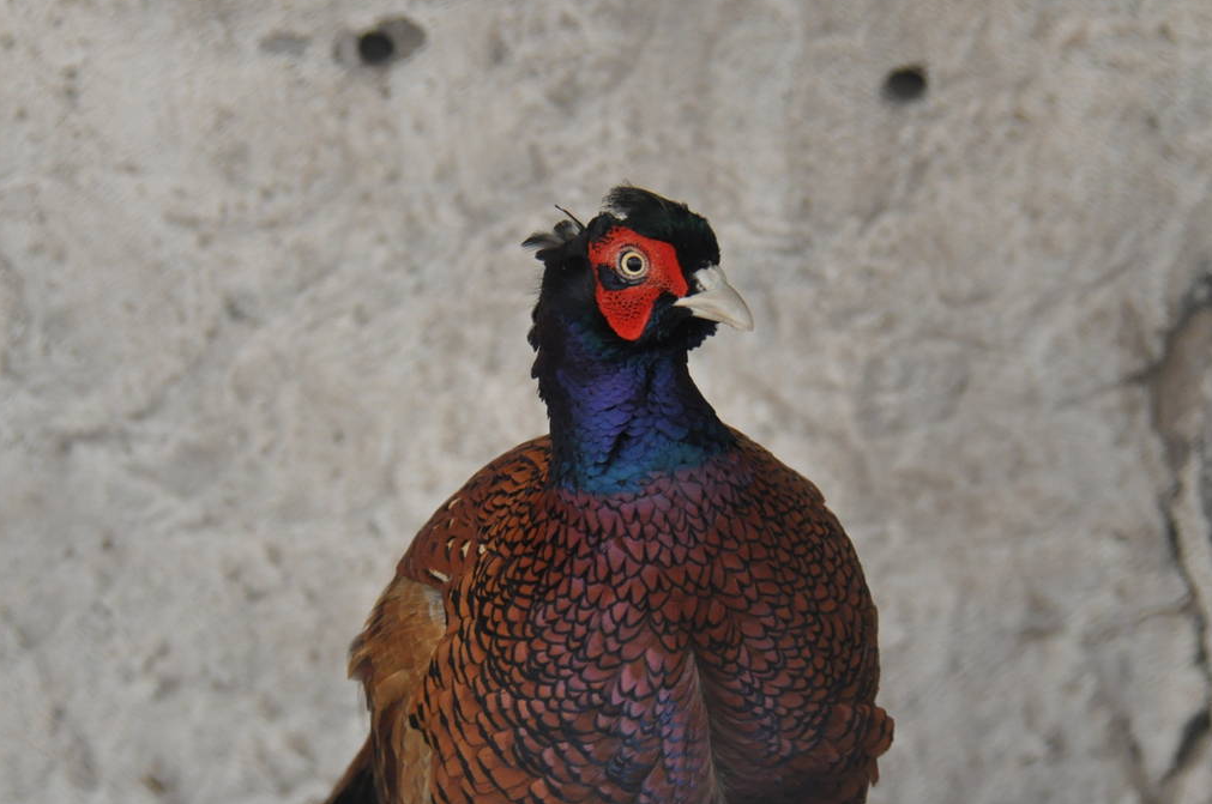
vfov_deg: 5.1
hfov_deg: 7.8
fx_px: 8942
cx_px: 621
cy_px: 600
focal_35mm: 266
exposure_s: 1/160
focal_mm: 112
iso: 1000
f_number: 5.6
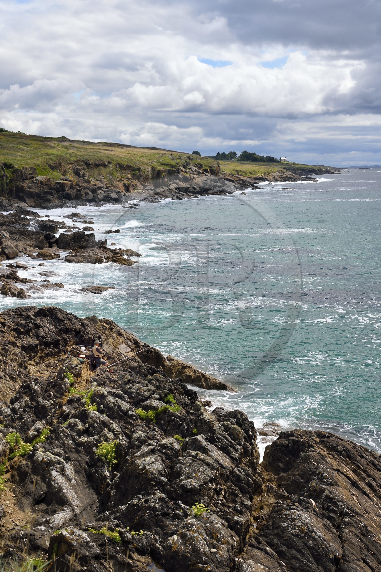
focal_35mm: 58
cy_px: 286
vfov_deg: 34.5
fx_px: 922
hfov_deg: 23.4
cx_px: 190
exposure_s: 1/400
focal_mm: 58
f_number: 13
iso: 200
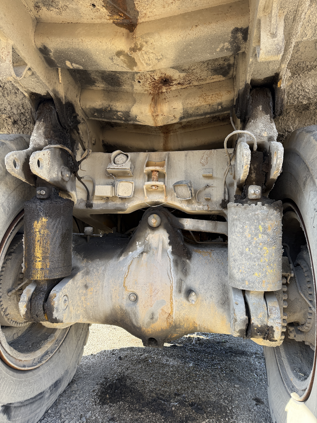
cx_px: 158
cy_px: 212
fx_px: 293
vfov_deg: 71.6
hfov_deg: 56.8
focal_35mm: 24
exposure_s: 1/276
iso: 100
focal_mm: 6.76
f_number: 1.78
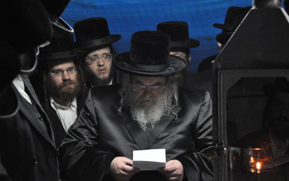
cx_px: 145
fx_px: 1272
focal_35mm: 162
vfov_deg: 8.1
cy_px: 90
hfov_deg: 13.0
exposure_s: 1/30
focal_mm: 105
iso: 2500
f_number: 5.6
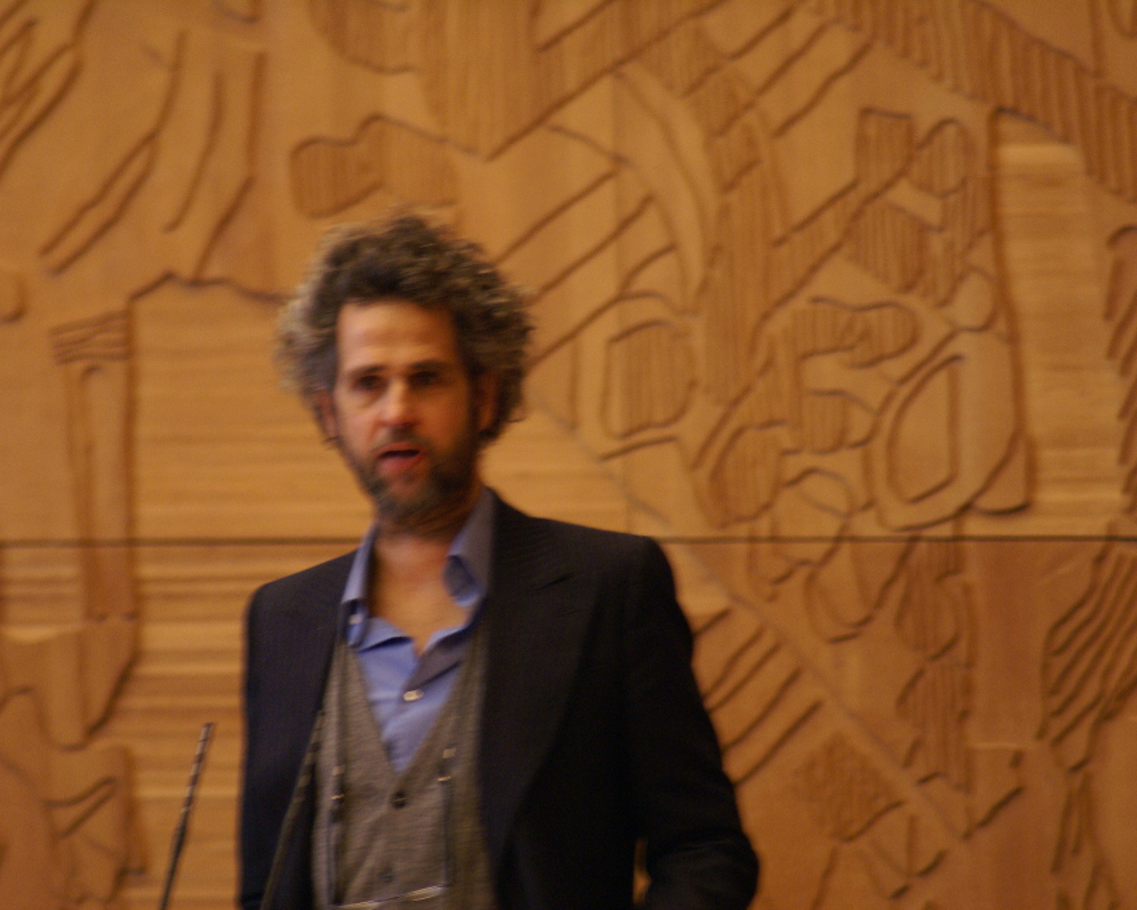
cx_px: 517
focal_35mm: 389
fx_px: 13095
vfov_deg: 4.0
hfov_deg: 5.0
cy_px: 455
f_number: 5
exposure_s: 1/20
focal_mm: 230
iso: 400
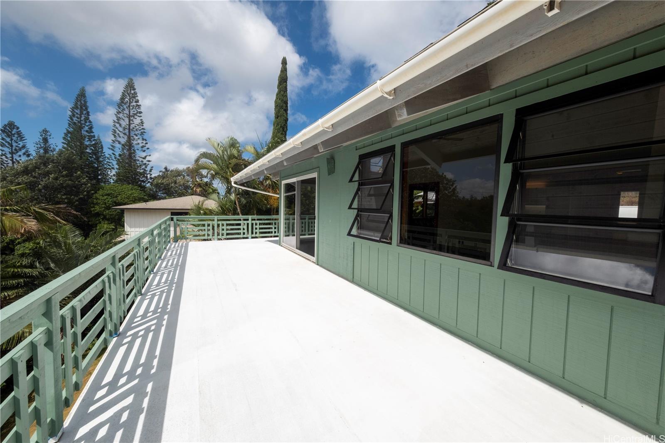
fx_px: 222
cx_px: 332
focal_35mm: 12
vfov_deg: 90.0
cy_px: 222
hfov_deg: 112.6
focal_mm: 8
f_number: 10
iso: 400
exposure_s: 1/500
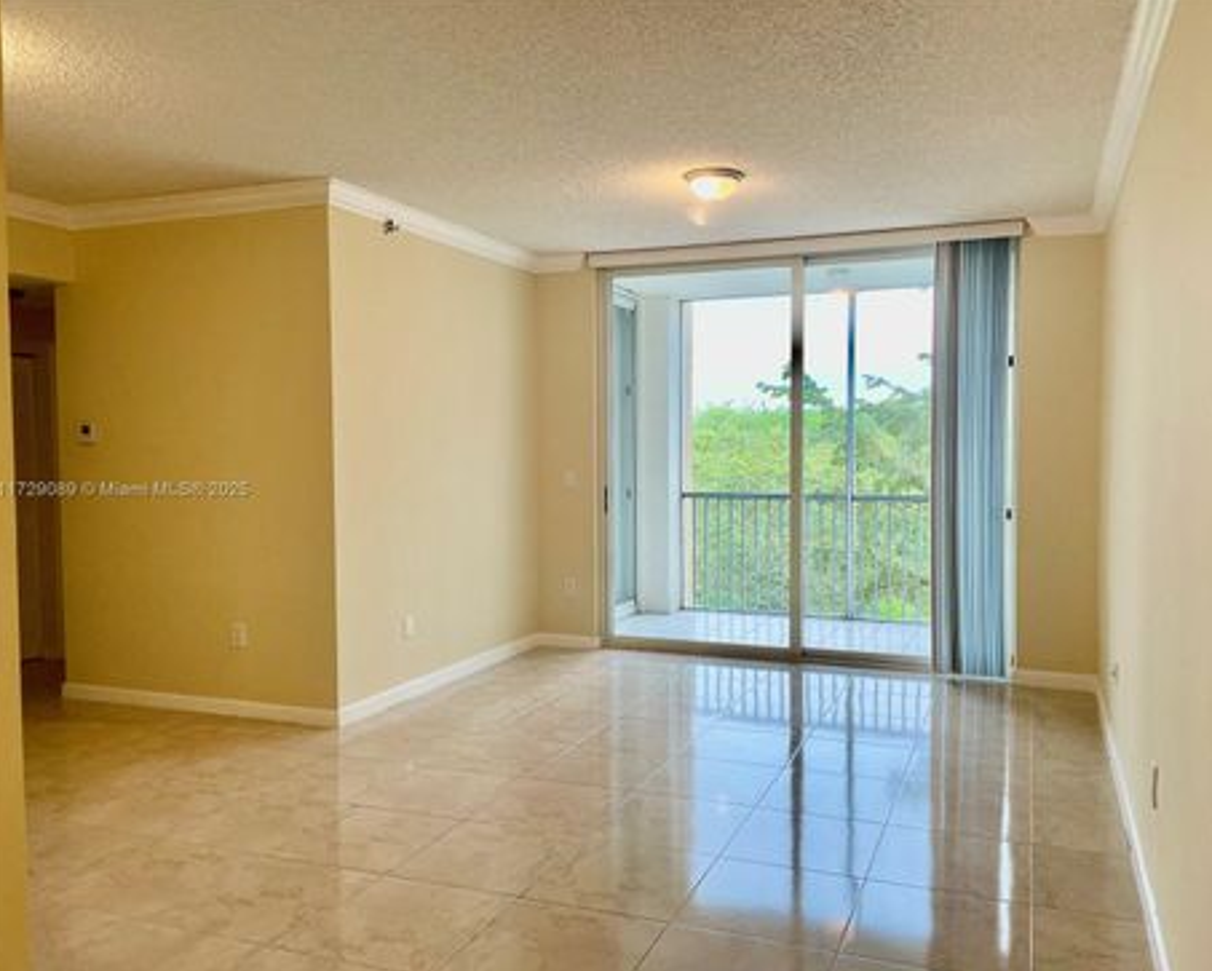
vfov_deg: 51.6
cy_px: 491
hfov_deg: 62.1
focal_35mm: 28
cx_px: 650
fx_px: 1005
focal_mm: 4.2
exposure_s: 1/120
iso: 100
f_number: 1.6
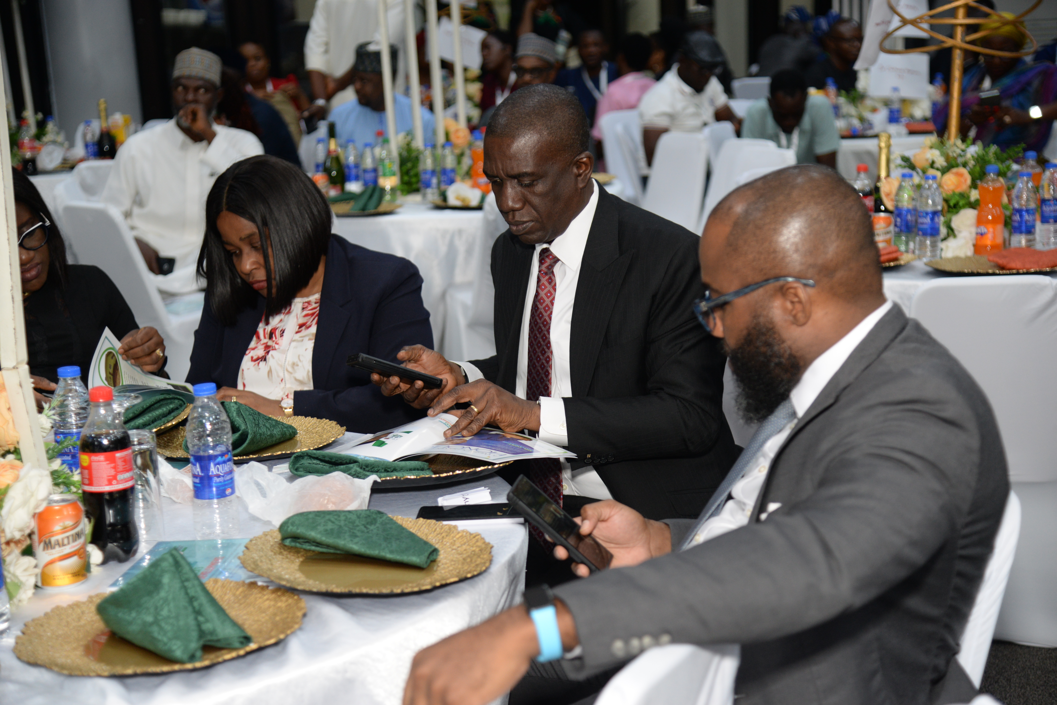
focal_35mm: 65
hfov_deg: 30.9
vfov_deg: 20.9
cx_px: 528
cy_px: 352
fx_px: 1909
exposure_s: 1/160
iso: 1000
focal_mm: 65
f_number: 4
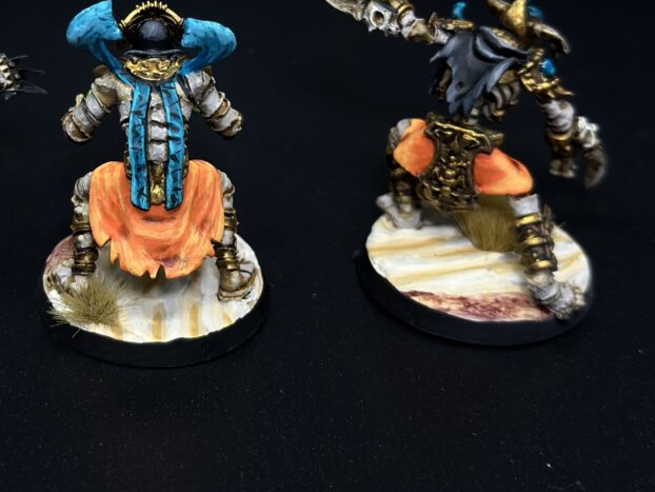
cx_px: 152
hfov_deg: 24.4
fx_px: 1495
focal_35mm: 79
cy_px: 132
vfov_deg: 18.6
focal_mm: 6.86
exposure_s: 1/349
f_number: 1.78
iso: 80
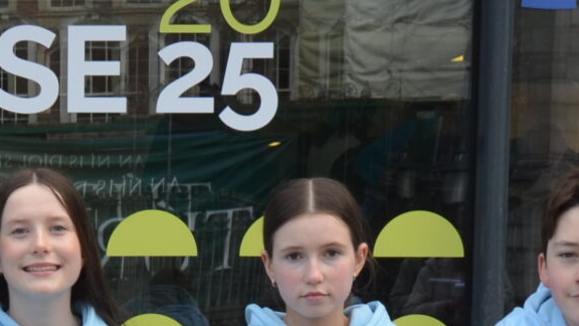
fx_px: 2461
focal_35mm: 160
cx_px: -45
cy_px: 652
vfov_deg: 7.3
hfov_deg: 13.2
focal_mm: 23
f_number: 6.3
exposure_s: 1/160
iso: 200
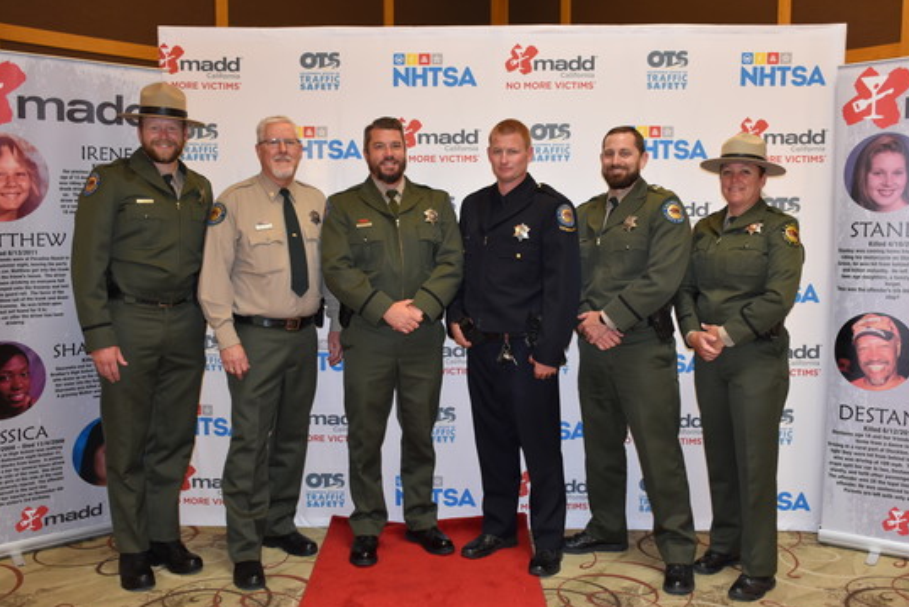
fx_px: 923
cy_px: 301
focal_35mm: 37
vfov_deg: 36.4
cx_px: 480
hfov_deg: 52.4
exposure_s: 1/60
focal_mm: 23
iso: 800
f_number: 3.8
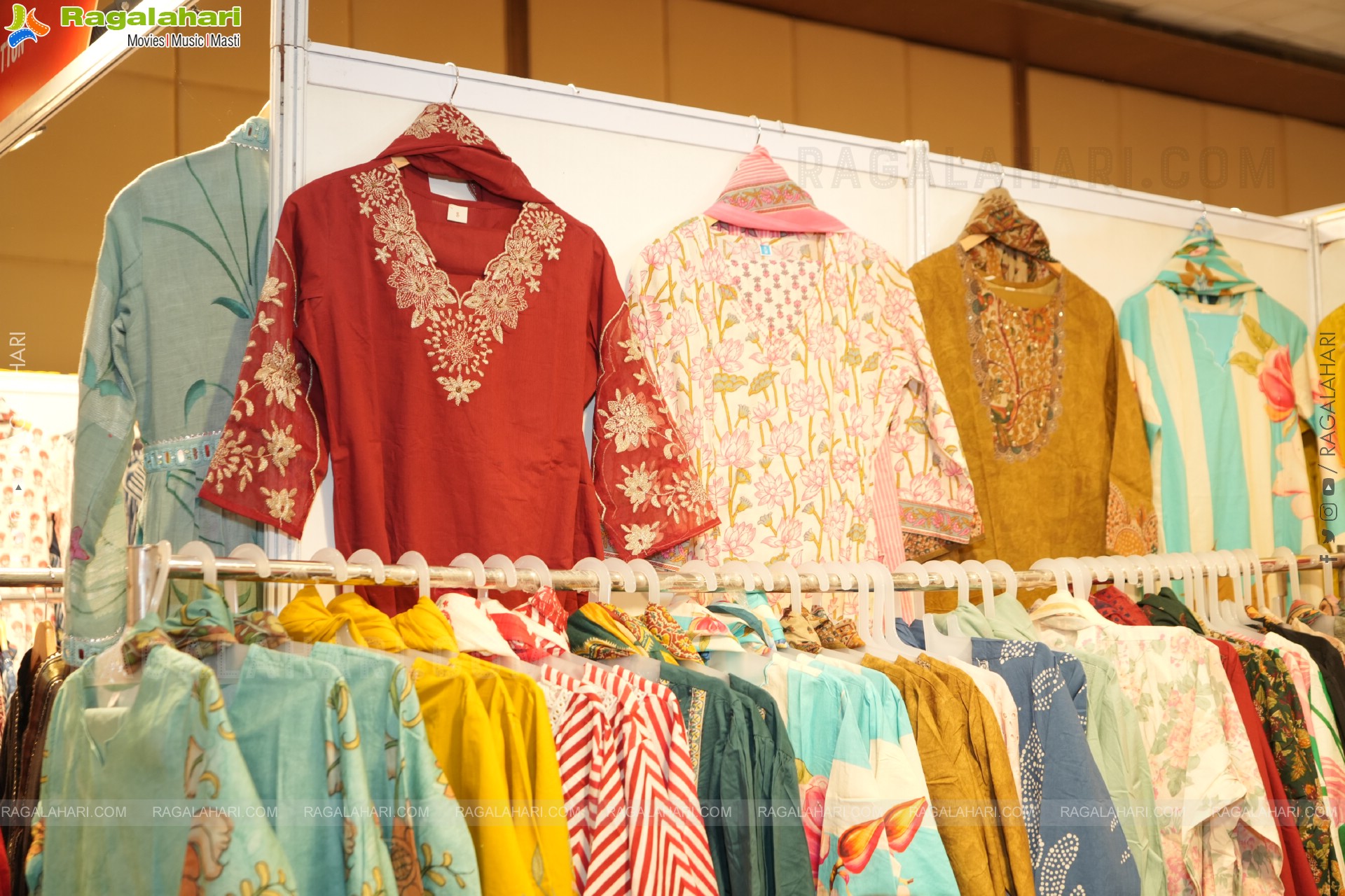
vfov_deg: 29.2
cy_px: 448
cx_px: 672
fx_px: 1718
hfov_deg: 42.7
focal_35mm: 46
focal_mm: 46
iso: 1000
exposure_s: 1/160
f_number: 5
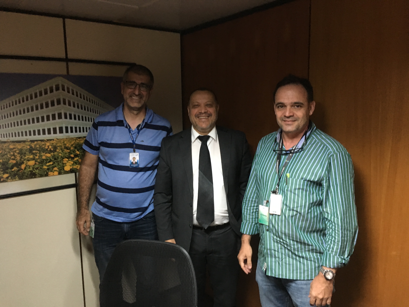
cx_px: 204
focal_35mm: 29
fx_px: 343
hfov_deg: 61.7
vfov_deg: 48.2
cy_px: 154
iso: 200
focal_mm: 4.15
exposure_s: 1/17
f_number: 2.2
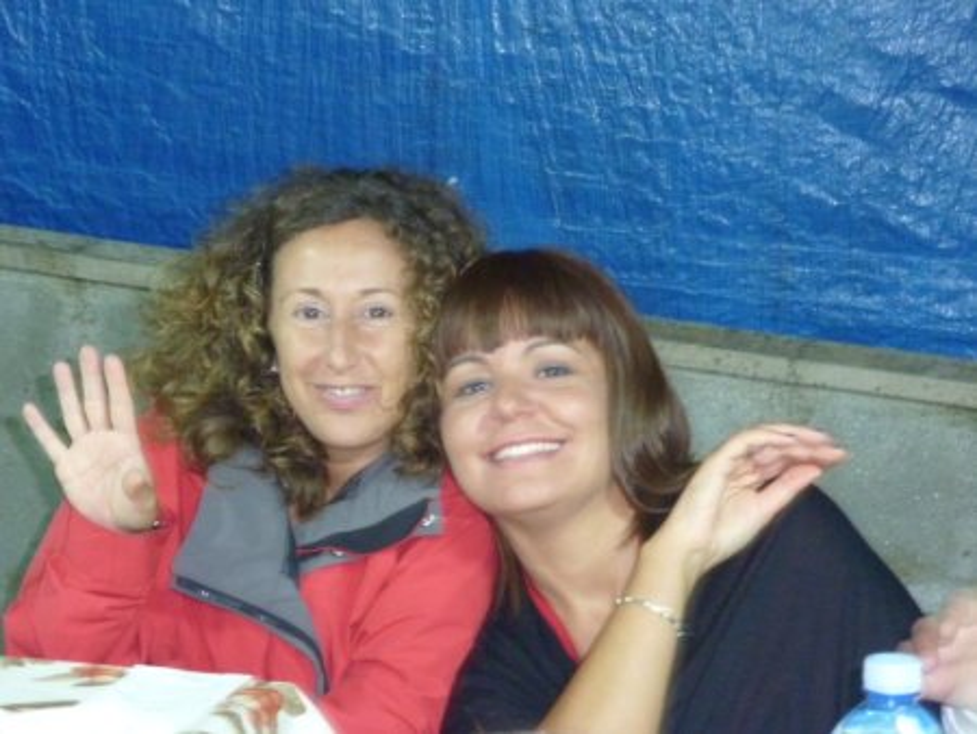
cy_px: 367
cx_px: 488
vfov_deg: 12.5
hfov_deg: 16.5
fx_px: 3360
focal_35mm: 119
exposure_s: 1/8
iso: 640
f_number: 4.4
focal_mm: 19.5
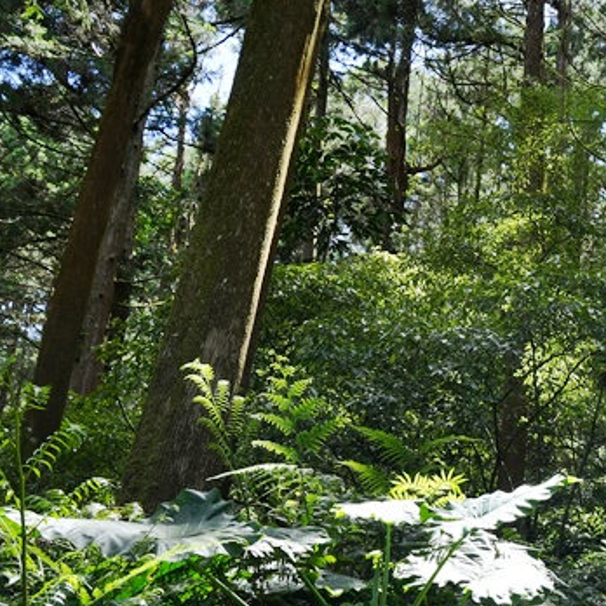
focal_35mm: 60
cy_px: 562
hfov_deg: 24.5
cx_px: 813
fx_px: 1188
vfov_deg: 27.4
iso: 250
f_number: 5.6
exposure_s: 1/125
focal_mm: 24
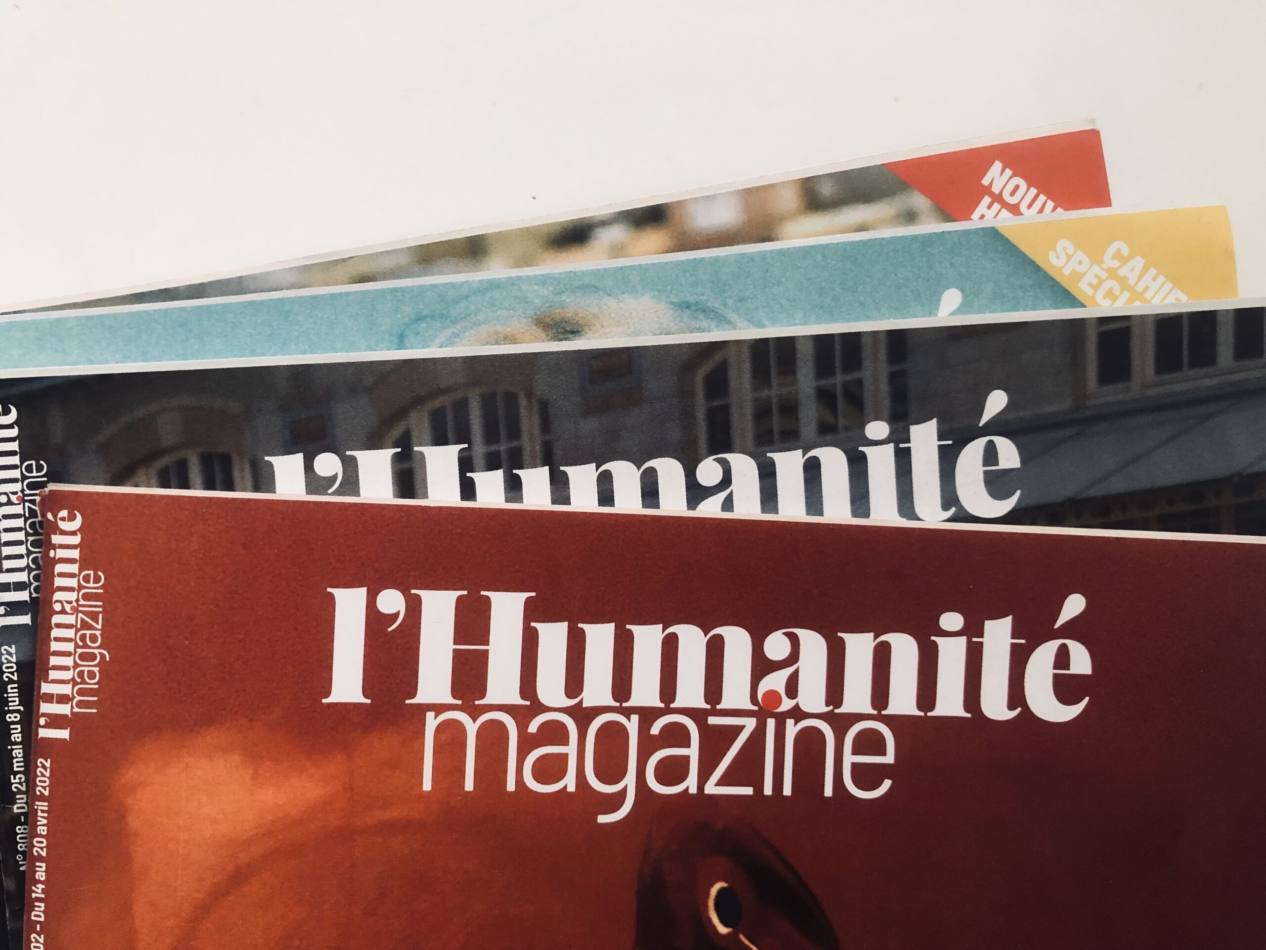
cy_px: 475
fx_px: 1024
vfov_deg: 49.7
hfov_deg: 63.4
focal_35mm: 28
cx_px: 633
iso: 64
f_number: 1.8
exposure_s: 1/15
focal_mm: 3.99
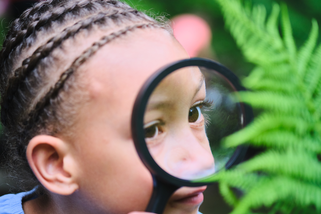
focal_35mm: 91
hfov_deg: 22.4
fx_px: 811
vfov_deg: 15.0
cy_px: 107
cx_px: 160
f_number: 2.4
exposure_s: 1/1400
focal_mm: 60
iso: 800
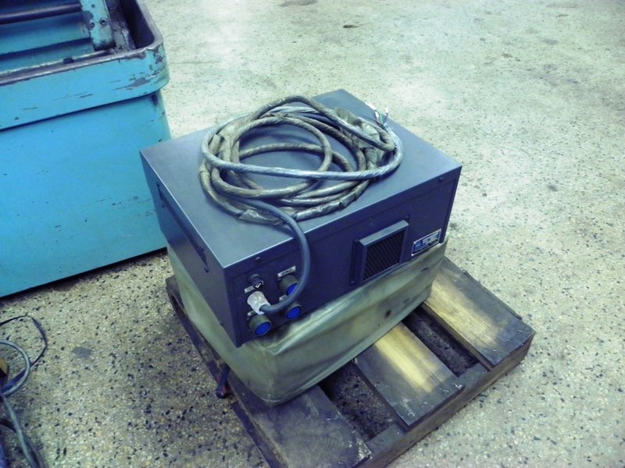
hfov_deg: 67.3
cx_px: 312
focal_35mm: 26
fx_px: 469
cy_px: 234
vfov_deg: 53.1
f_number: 2.8
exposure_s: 1/15
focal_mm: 4.6
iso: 400
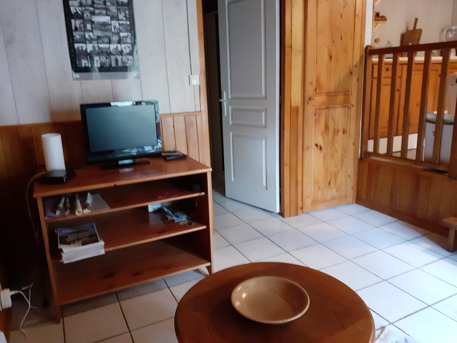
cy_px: 172
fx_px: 356
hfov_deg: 65.3
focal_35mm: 27
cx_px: 228
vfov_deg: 51.4
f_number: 1.9
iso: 500
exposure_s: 1/20
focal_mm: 3.6
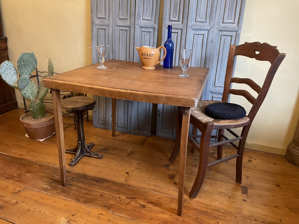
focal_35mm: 26
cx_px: 150
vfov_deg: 53.1
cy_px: 112
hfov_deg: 67.3
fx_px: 225
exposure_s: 1/33
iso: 500
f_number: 1.6
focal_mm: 4.2
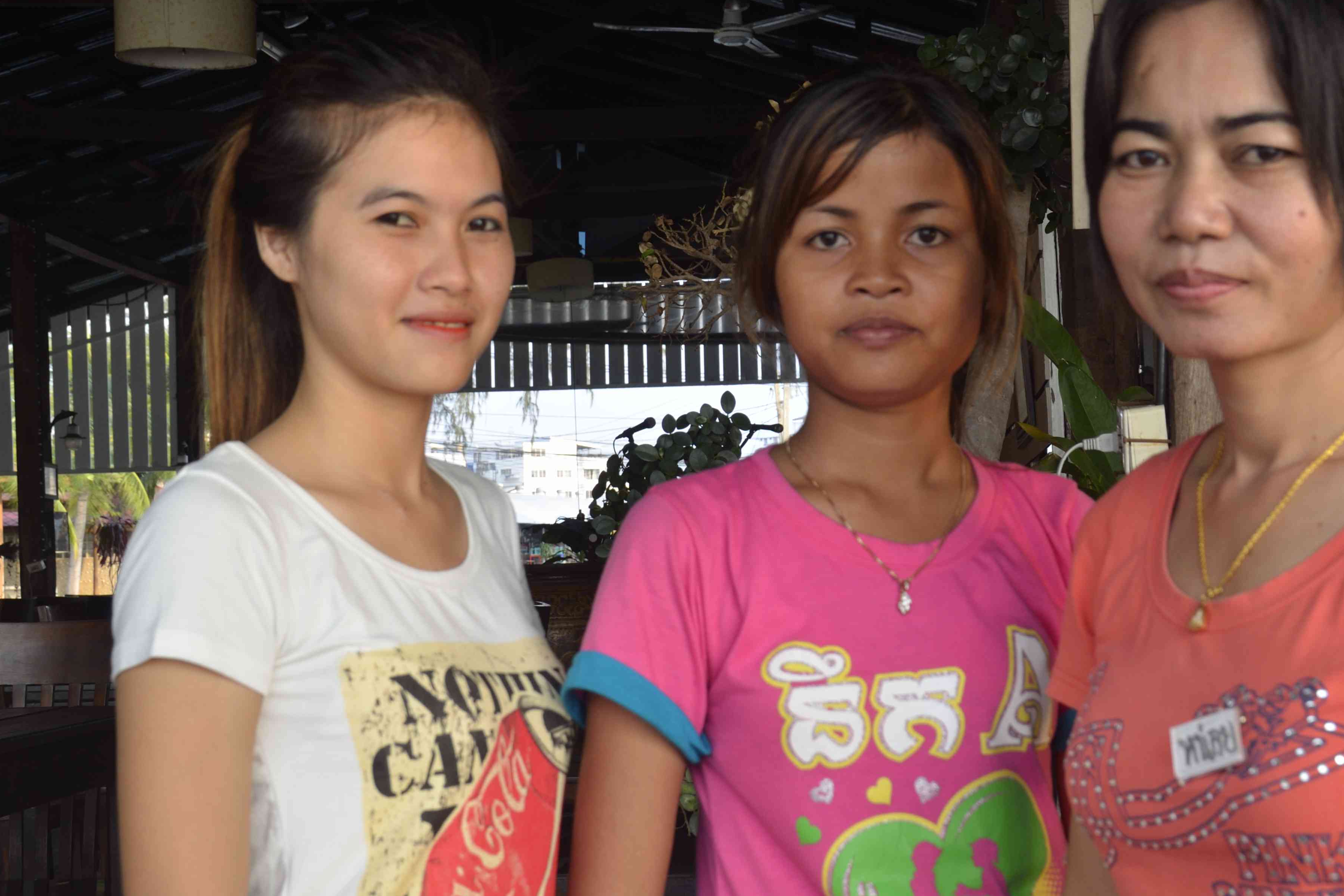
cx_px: 756
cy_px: 460
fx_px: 2464
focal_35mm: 66
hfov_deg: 30.5
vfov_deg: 20.6
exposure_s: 1/60
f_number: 8
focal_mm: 32
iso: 160
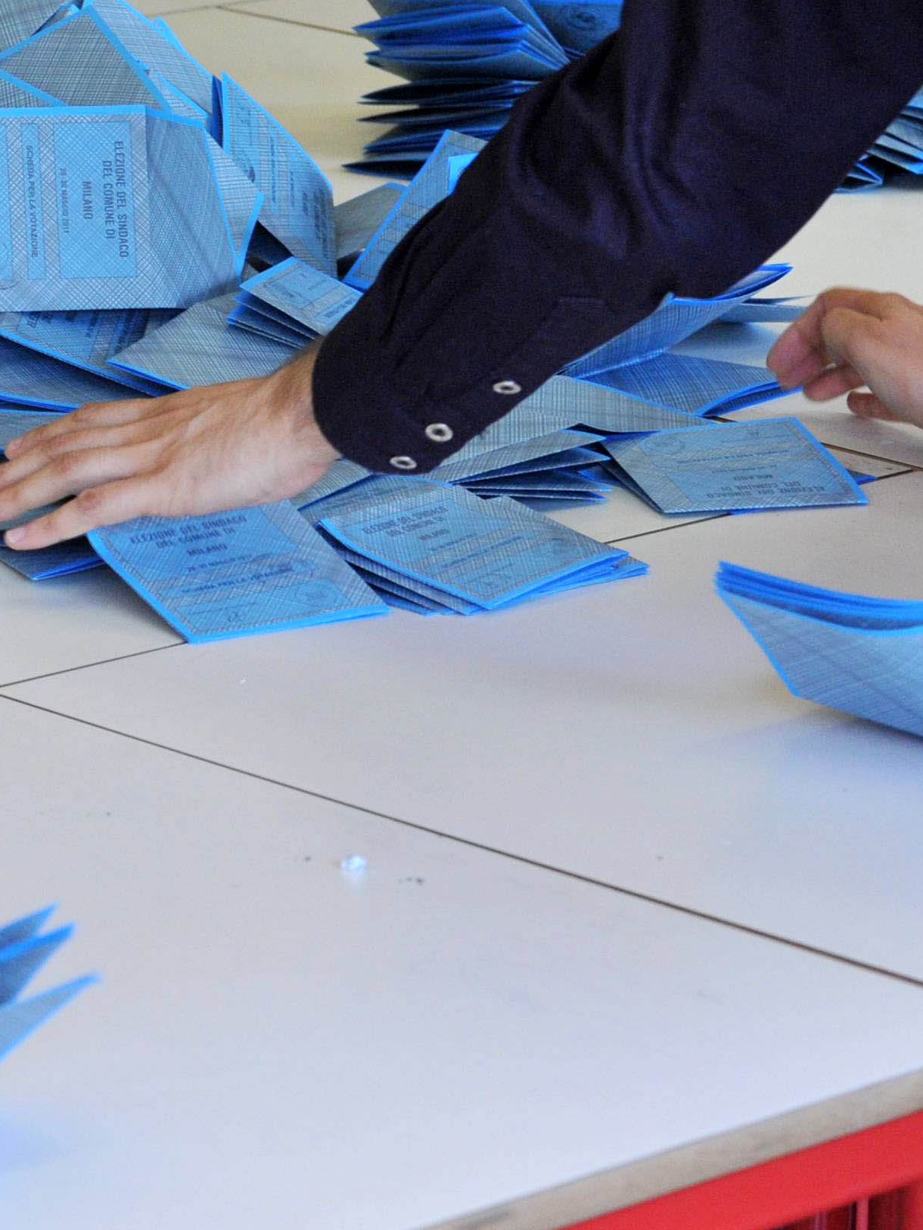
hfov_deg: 8.3
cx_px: -105
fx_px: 6292
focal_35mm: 177
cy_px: 269
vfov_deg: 11.1
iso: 1600
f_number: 5.6
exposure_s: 1/160
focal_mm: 70
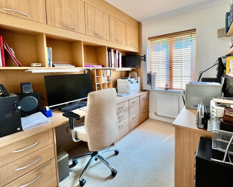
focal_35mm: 16
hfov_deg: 92.7
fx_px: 110
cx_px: 131
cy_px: 81
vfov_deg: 79.9
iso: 80
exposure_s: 1/100
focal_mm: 1.57
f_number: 1.8
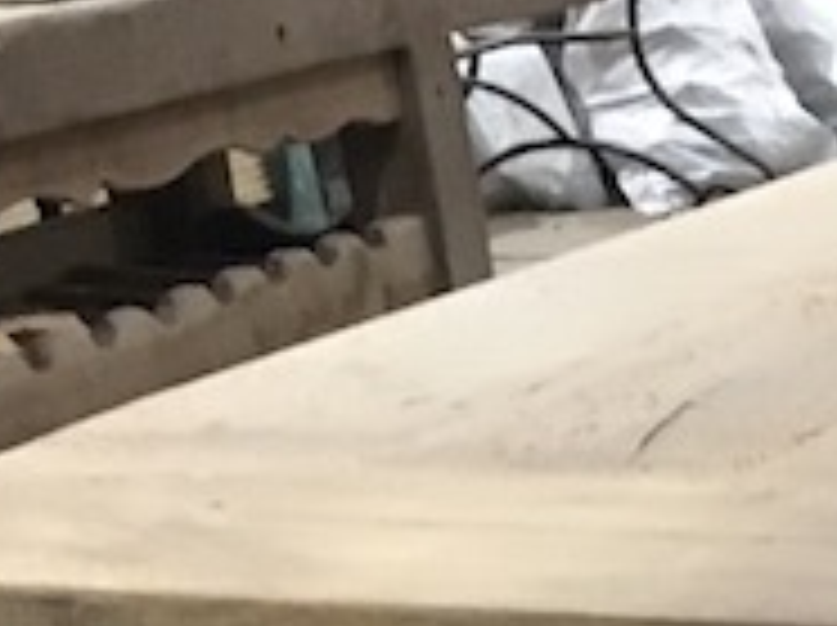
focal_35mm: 125
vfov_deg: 10.9
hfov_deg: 13.8
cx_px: 1588
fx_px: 3019
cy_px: 1225
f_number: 2.2
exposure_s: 1/17
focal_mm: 4.15
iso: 250
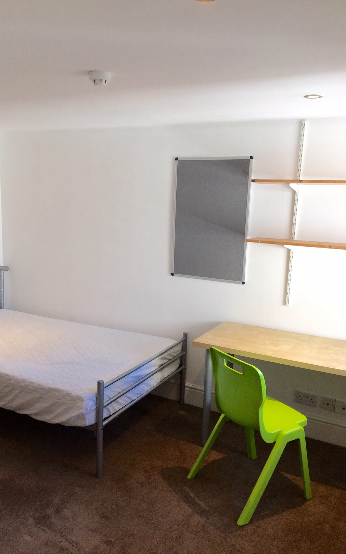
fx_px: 468
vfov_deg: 61.2
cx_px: 149
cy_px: 277
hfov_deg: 40.5
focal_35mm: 31
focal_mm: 4.15
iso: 64
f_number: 2.2
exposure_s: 1/100
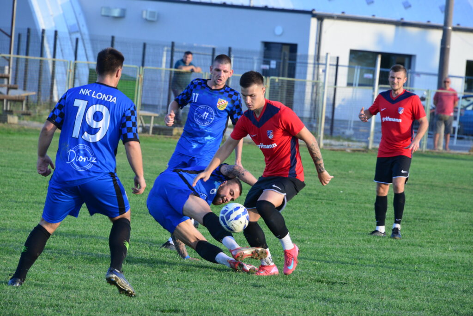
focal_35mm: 300
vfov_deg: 4.6
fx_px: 3942
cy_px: 158
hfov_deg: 6.9
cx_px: 236
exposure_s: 1/400
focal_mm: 300
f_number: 10
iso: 2000
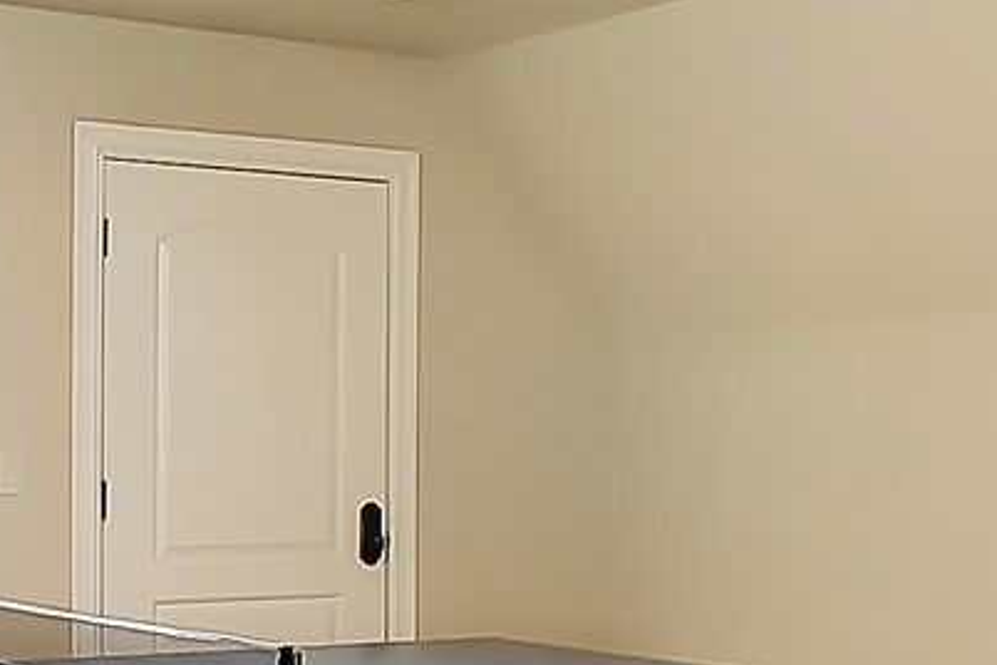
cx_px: 796
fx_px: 2105
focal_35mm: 76
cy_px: 448
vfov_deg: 17.9
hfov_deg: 26.2
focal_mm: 10
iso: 250
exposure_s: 1/2
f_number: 7.1
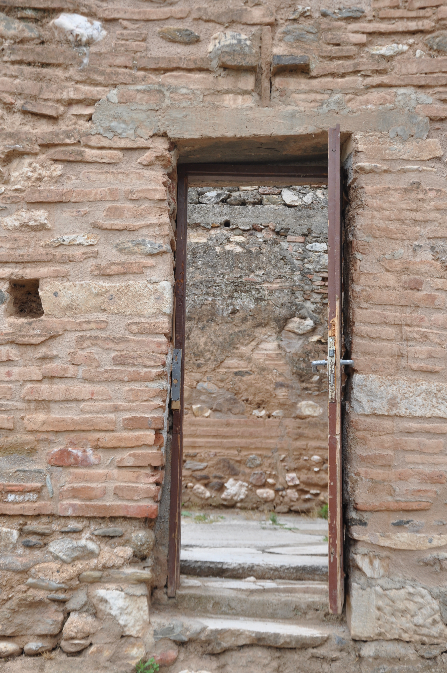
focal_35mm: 60
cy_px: 336
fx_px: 1120
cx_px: 224
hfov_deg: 22.6
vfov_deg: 33.4
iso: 200
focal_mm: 40
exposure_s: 1/200
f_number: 7.1
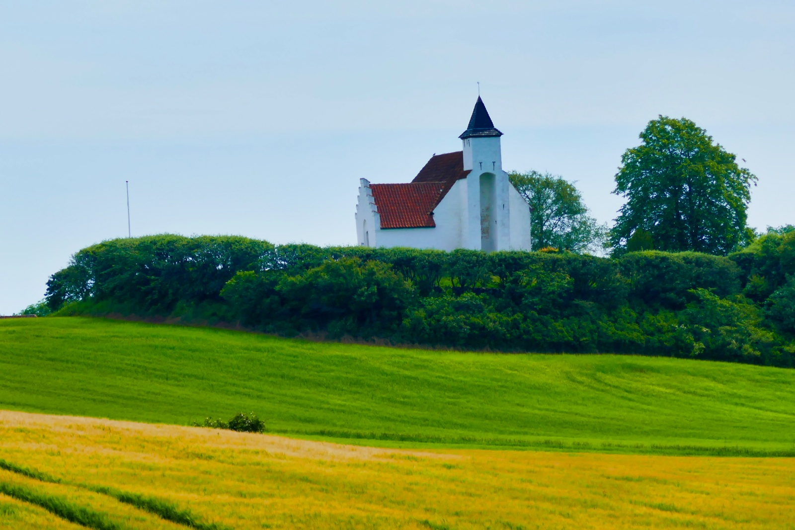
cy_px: 265
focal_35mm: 330
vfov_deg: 4.2
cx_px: 398
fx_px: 7286
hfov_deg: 6.2
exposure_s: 1/640
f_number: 6.3
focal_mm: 91
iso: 125
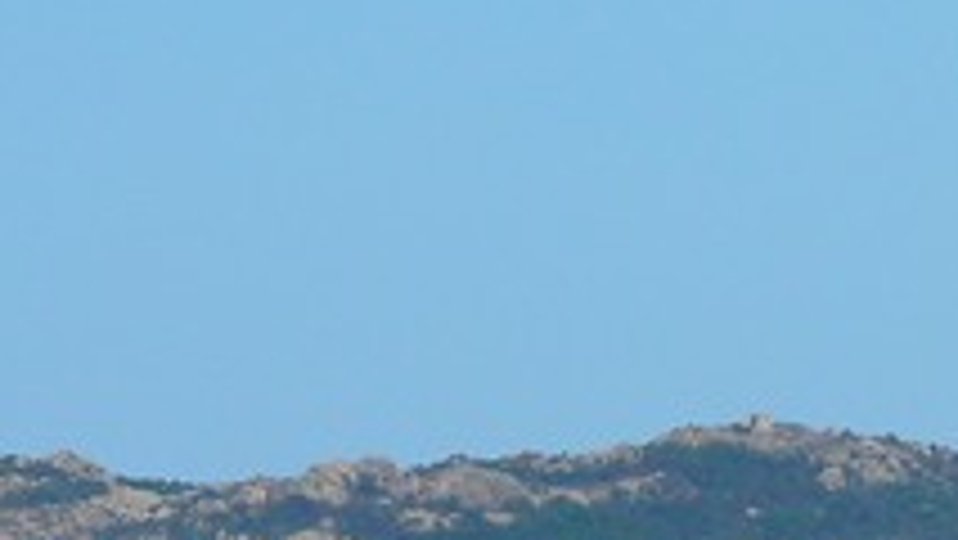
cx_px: 1021
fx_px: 27191
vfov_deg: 1.1
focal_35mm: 1070
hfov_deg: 2.0
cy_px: 936
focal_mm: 59
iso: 100
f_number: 5
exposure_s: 1/250
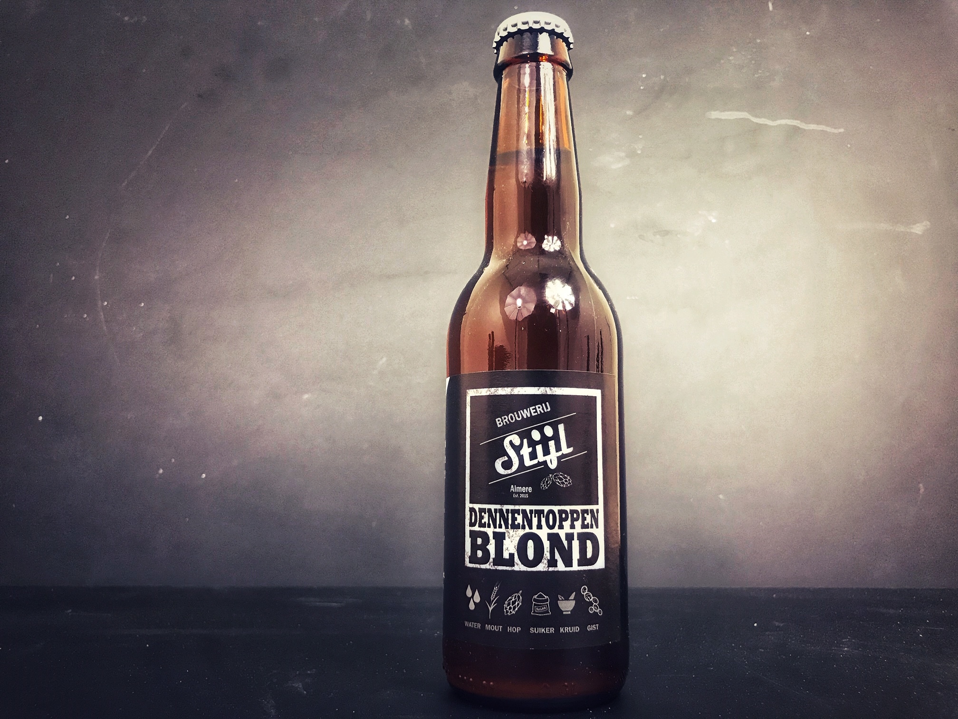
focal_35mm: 28
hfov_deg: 63.4
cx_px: 479
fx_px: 775
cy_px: 360
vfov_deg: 49.7
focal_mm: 3.99
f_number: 1.8
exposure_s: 1/17
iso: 80
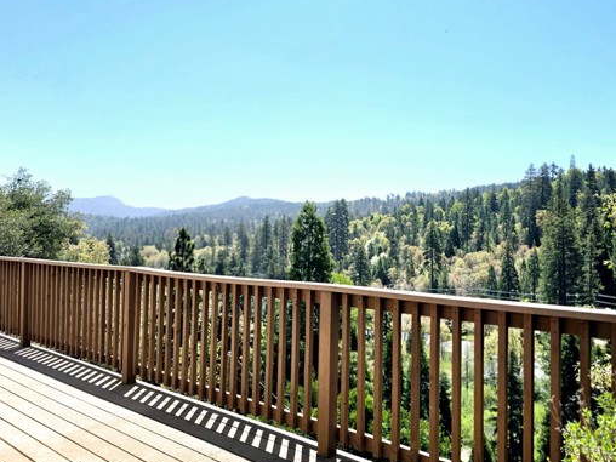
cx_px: 348
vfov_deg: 48.2
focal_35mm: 29
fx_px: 516
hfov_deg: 61.4
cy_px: 246
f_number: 1.7
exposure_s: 1/833
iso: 12
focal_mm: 6.3
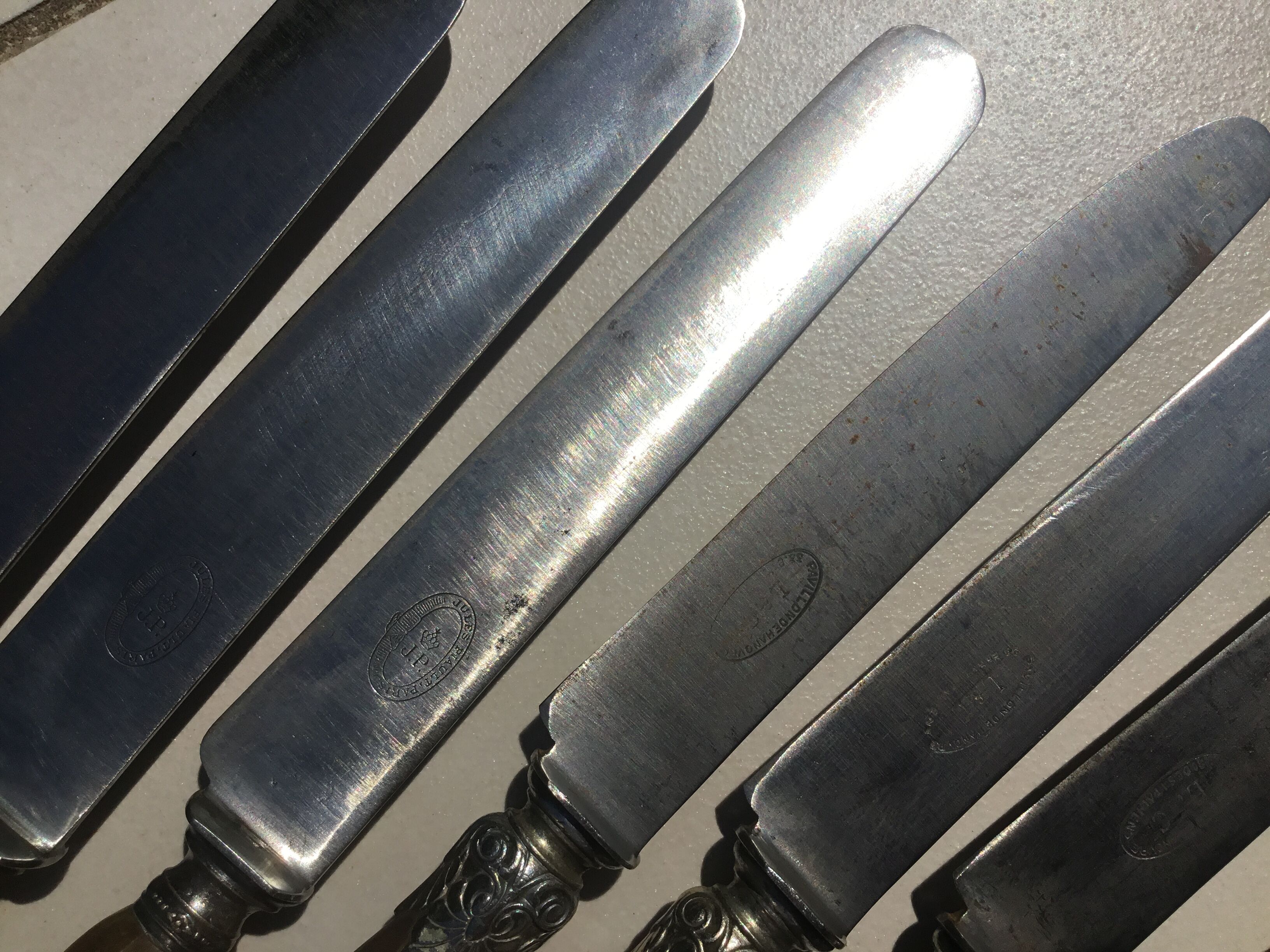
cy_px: 476
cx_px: 635
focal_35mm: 31
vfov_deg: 45.4
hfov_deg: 58.4
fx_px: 1137
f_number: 2.4
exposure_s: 1/6803
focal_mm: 3.3
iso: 25
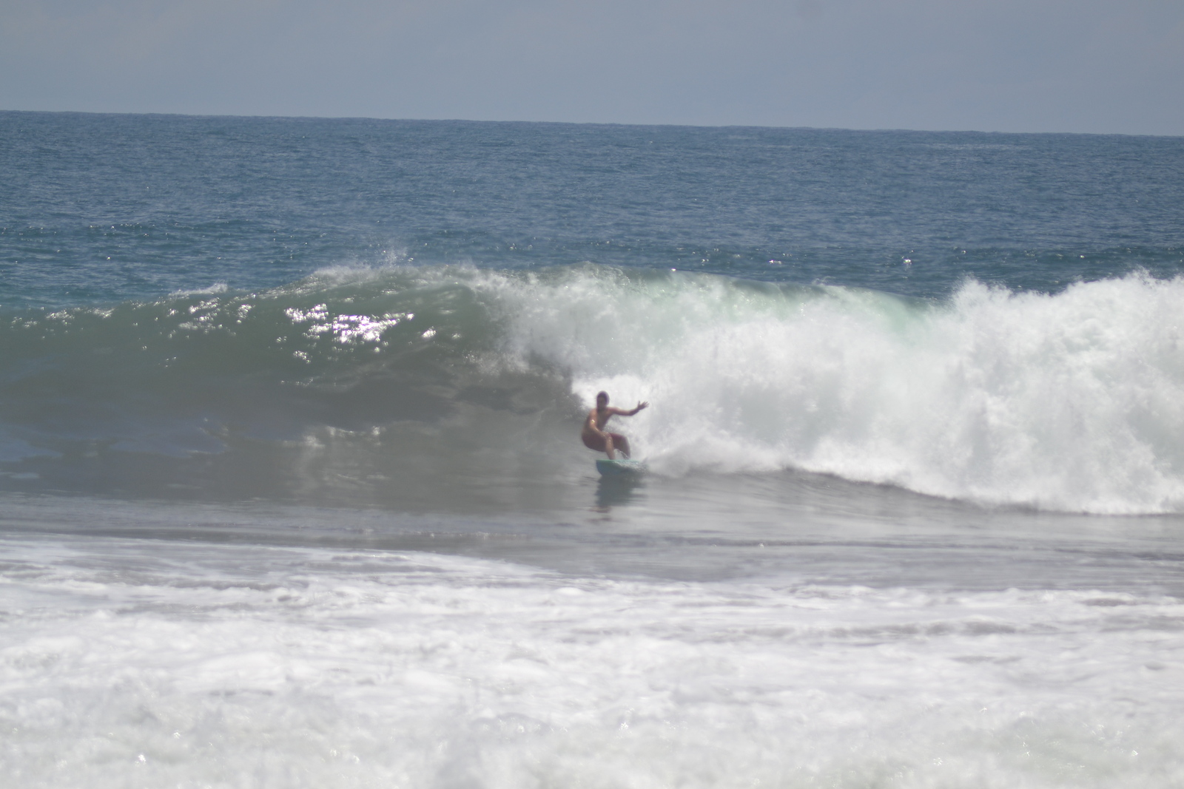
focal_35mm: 300
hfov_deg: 6.9
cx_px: 592
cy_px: 394
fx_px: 9867
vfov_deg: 4.6
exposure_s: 1/2000
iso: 200
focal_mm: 200
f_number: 5.6
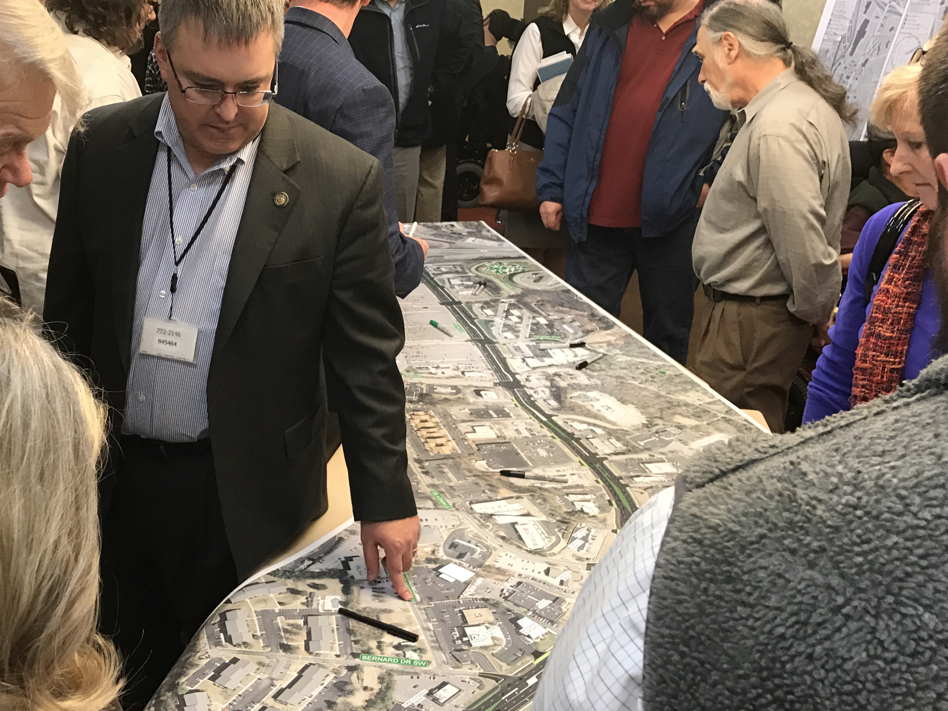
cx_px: 370
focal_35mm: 40
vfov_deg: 36.0
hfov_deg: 46.5
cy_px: 367
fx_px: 1096
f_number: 1.8
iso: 32
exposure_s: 1/30
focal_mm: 3.99
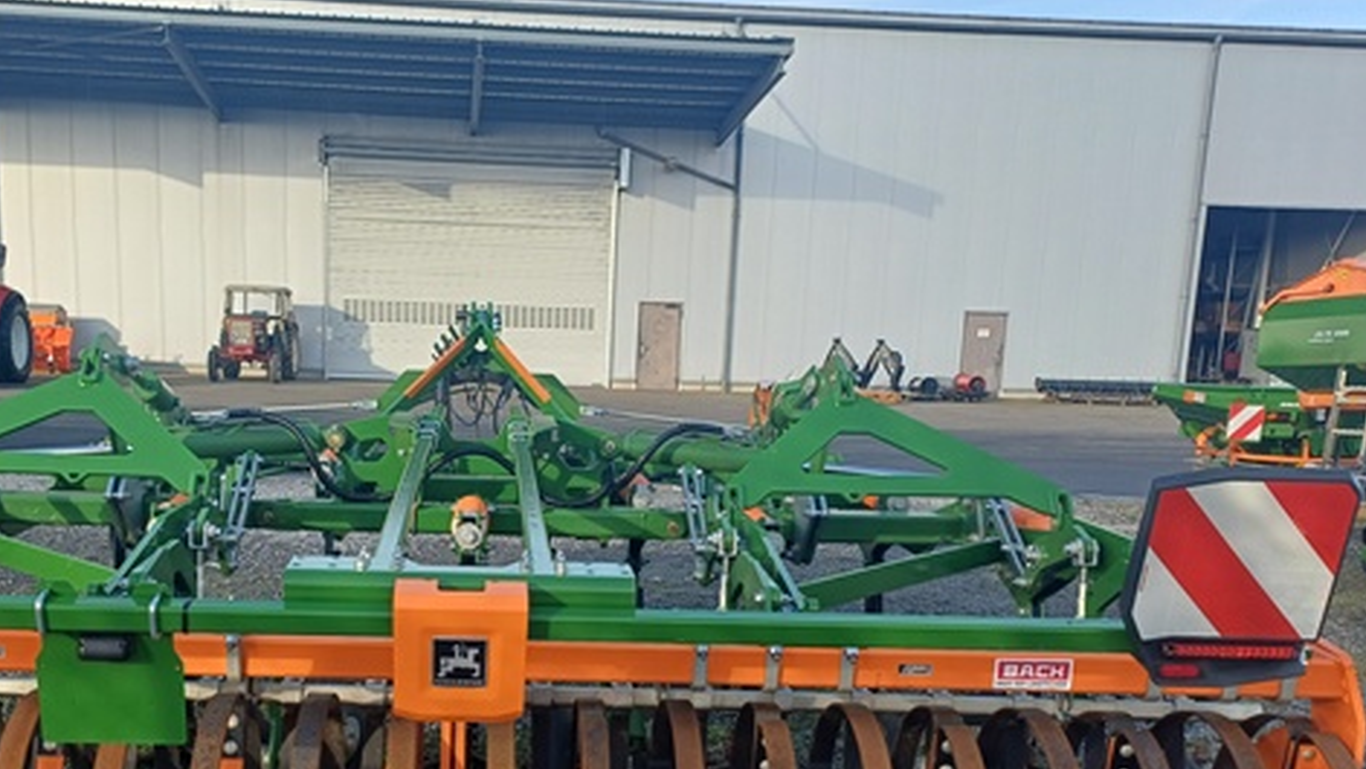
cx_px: 522
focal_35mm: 37
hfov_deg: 53.5
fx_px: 1340
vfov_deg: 31.0
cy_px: 636
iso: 50
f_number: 1.8
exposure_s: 1/448
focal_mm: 4.65
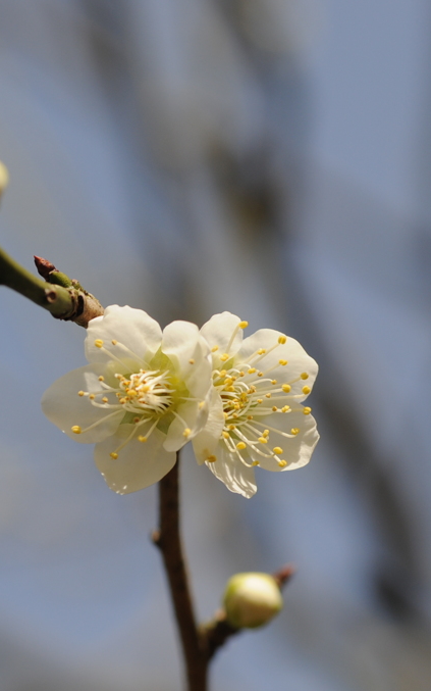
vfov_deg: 10.1
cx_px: 45
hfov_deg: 6.3
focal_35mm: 208
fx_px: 3910
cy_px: 346
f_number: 8
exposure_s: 1/1000
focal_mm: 90
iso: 200
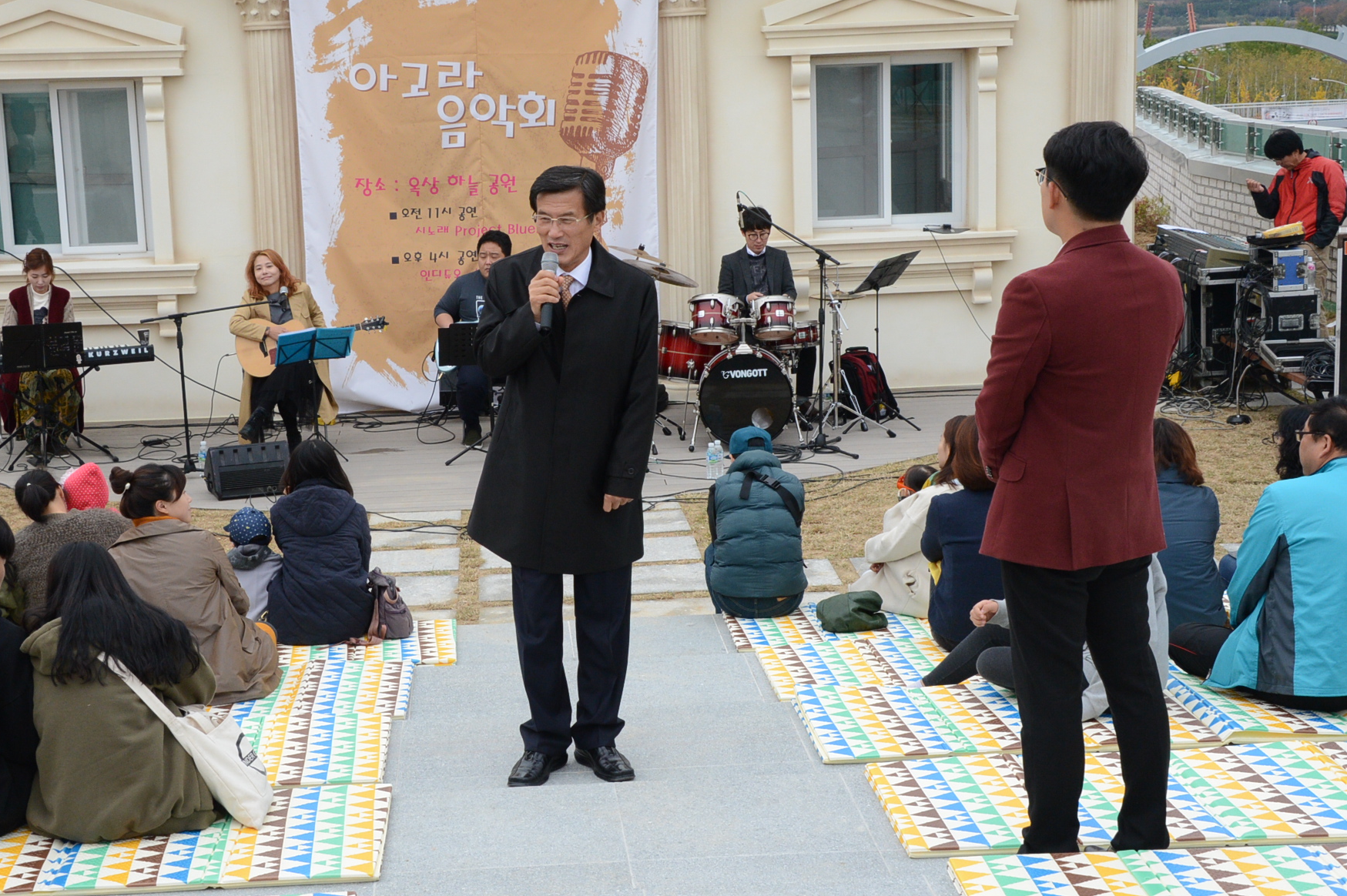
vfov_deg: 21.9
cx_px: 580
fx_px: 2318
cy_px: 418
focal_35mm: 62
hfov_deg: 32.4
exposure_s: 1/500
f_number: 11
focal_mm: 44
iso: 2000
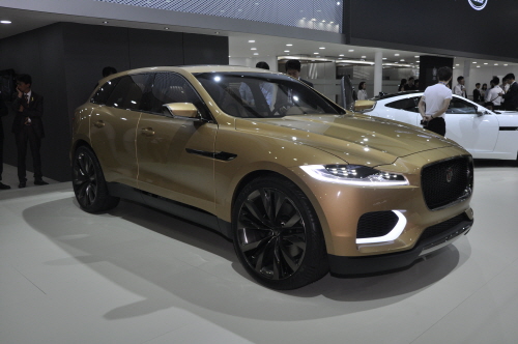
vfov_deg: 39.9
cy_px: 172
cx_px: 259
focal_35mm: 33
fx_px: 474
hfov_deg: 57.3
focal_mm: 22
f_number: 5.6
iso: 360
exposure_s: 1/125
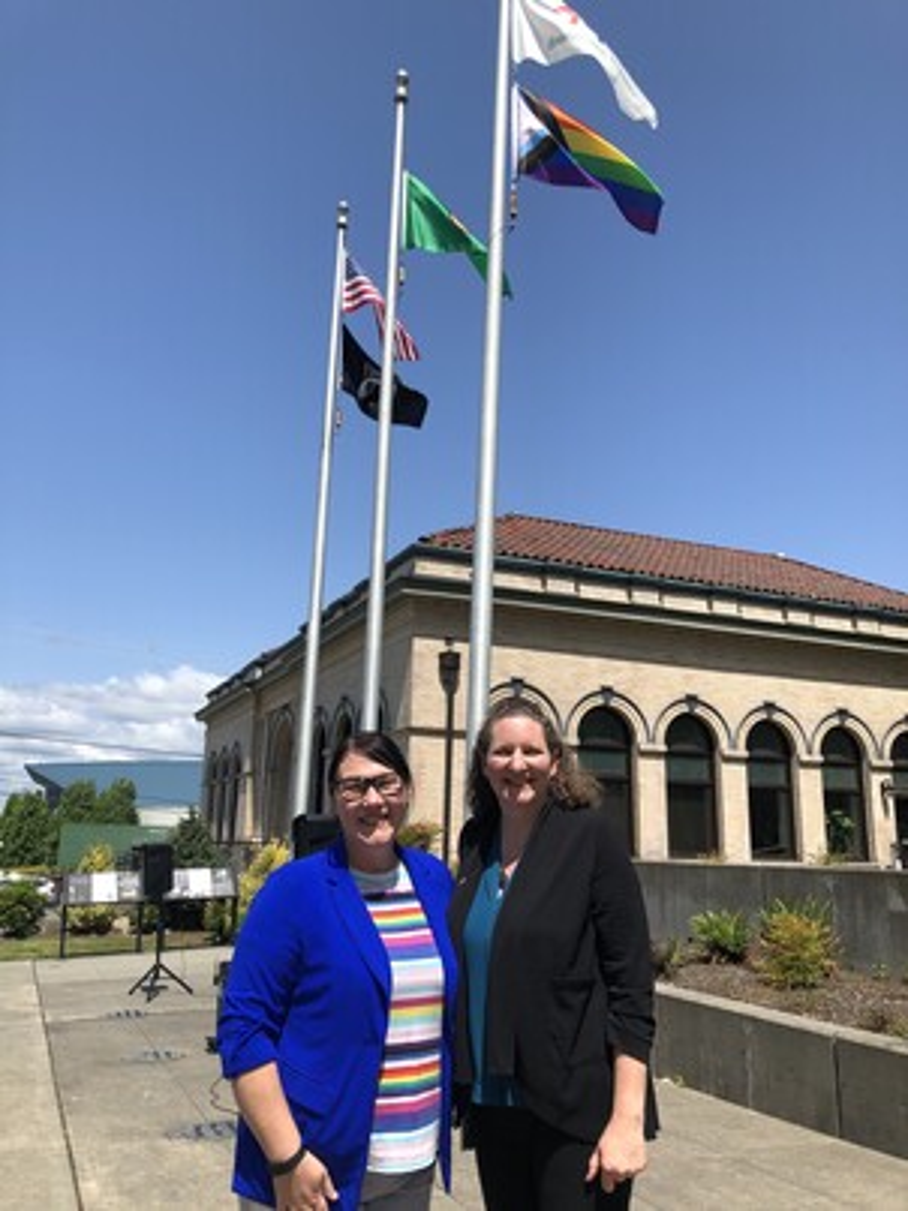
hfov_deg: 49.7
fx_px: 980
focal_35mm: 28
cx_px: 454
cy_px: 606
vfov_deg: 63.5
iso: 20
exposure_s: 1/1869
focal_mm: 3.99
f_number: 1.8
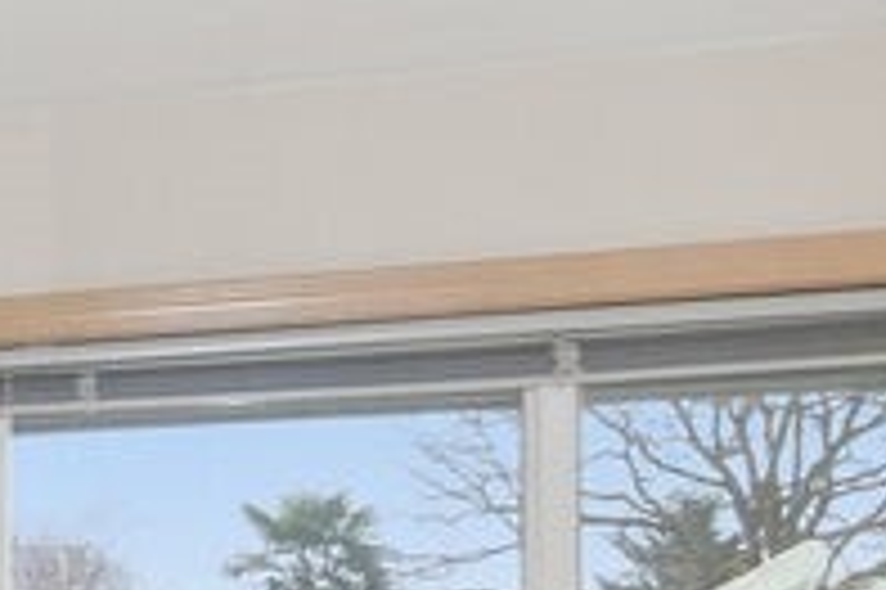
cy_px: 919
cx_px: -454
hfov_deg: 20.7
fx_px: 2041
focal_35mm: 83
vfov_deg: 15.1
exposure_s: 1/30
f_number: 10
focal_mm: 11
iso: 320
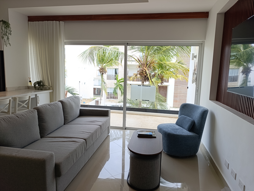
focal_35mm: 23
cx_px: 127
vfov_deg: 59.0
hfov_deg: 73.8
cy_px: 96
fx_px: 169
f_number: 1.6
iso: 50
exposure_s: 1/110
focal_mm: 6.14
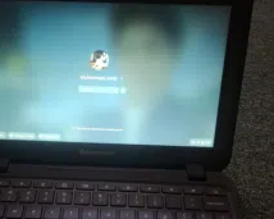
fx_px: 340
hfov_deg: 43.2
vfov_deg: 35.2
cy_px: 151
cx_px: 91
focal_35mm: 42
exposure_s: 1/25
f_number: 1.8
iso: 500
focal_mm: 5.54
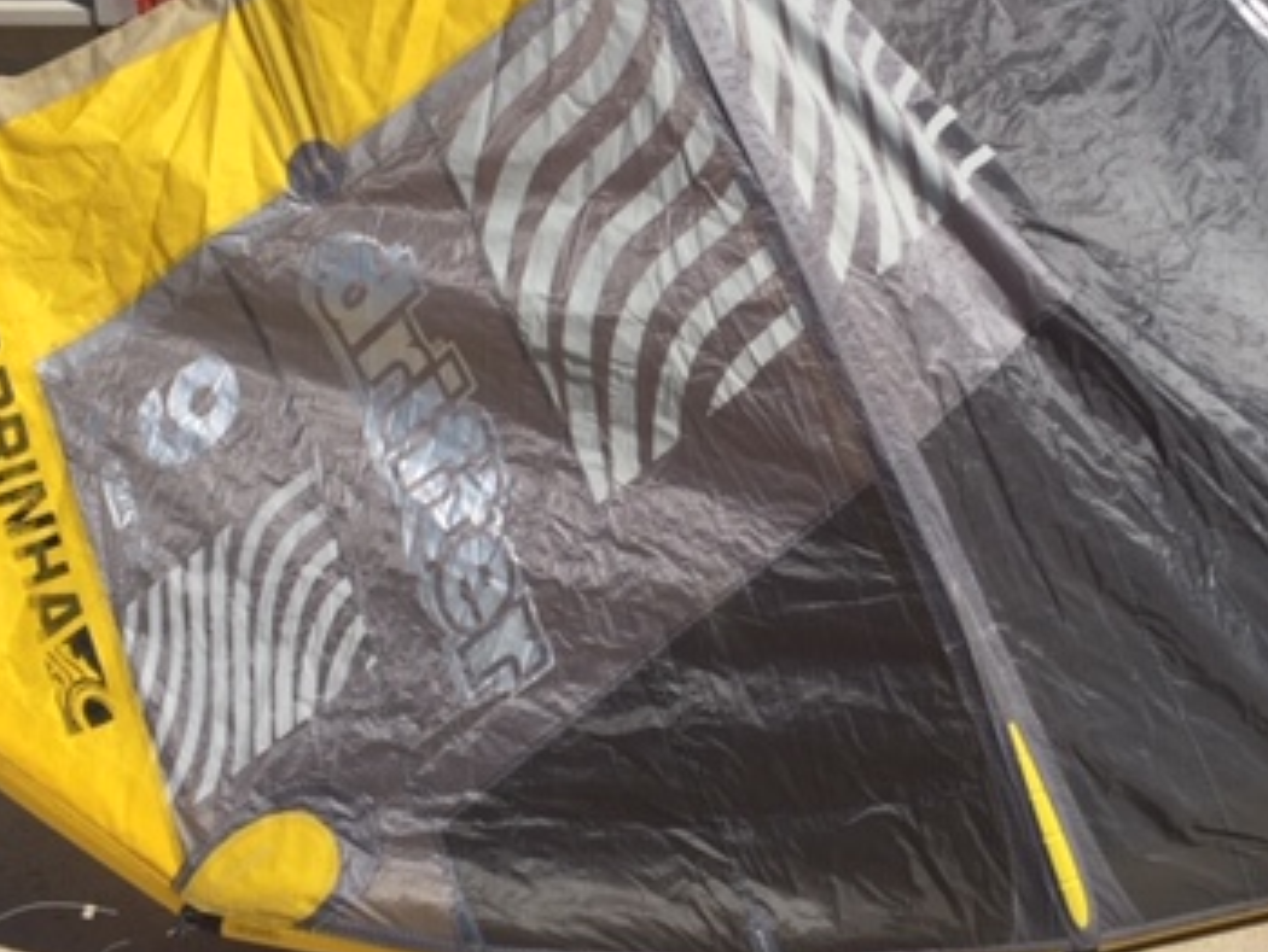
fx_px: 1943
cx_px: 746
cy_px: 340
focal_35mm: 53
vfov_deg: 27.4
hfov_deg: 36.0
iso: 32
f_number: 2.2
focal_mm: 4.15
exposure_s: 1/3049
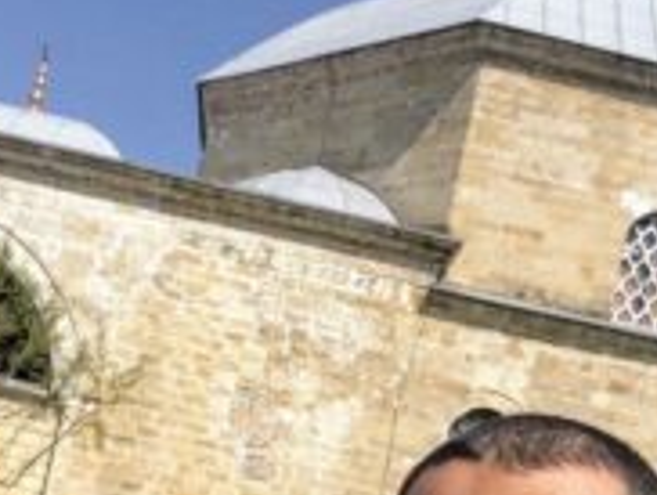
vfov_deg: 20.8
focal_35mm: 68
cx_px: 321
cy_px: 517
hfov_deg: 28.5
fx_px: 1292
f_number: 2.4
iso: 50
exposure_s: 1/2004
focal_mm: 2.15
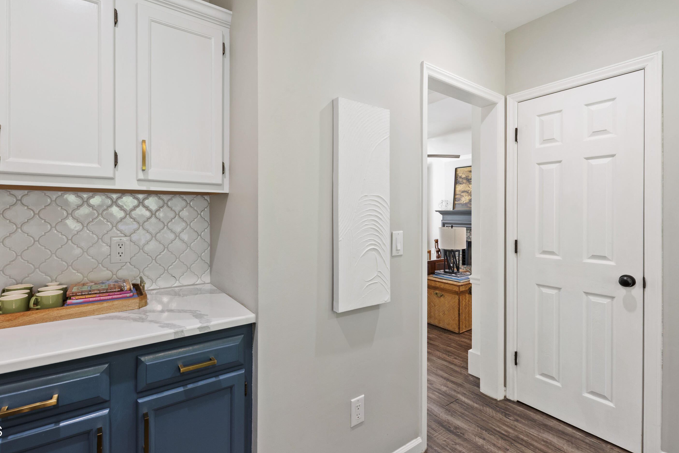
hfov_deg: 96.7
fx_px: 302
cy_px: 212
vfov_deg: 73.7
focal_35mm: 16
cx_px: 328
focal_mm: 10
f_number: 8
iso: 100
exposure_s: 1/2.5
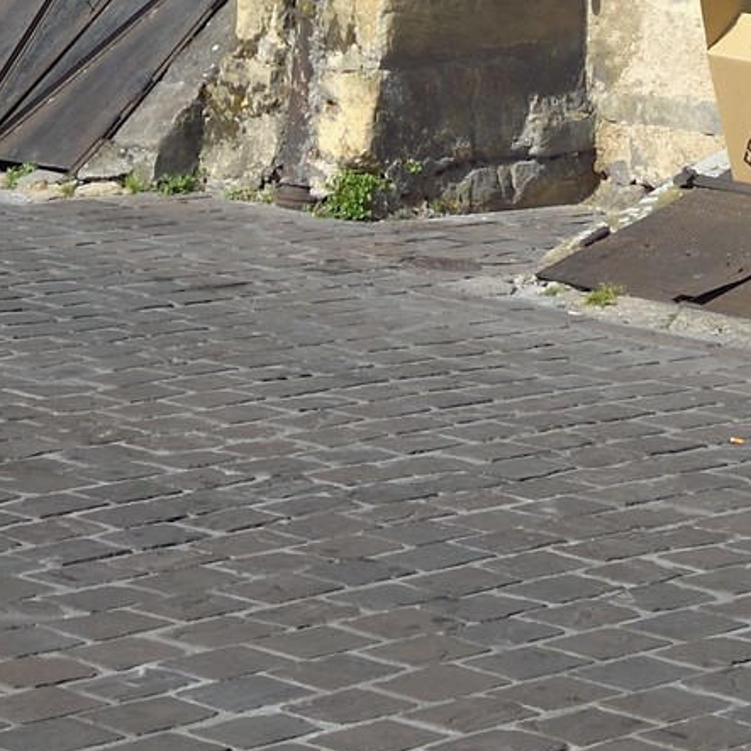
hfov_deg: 10.5
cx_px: 185
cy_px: -1123
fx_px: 4075
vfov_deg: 9.3
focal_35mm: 166
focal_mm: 36
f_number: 16
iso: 200
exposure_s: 1/250
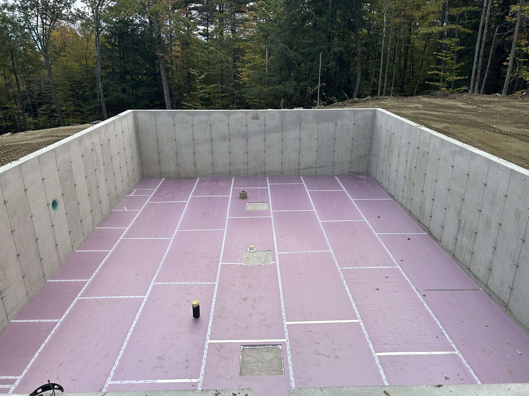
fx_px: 397
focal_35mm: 26
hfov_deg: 67.3
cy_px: 198
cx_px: 264
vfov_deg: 53.1
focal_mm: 5.7
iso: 80
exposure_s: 1/121
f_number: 1.5
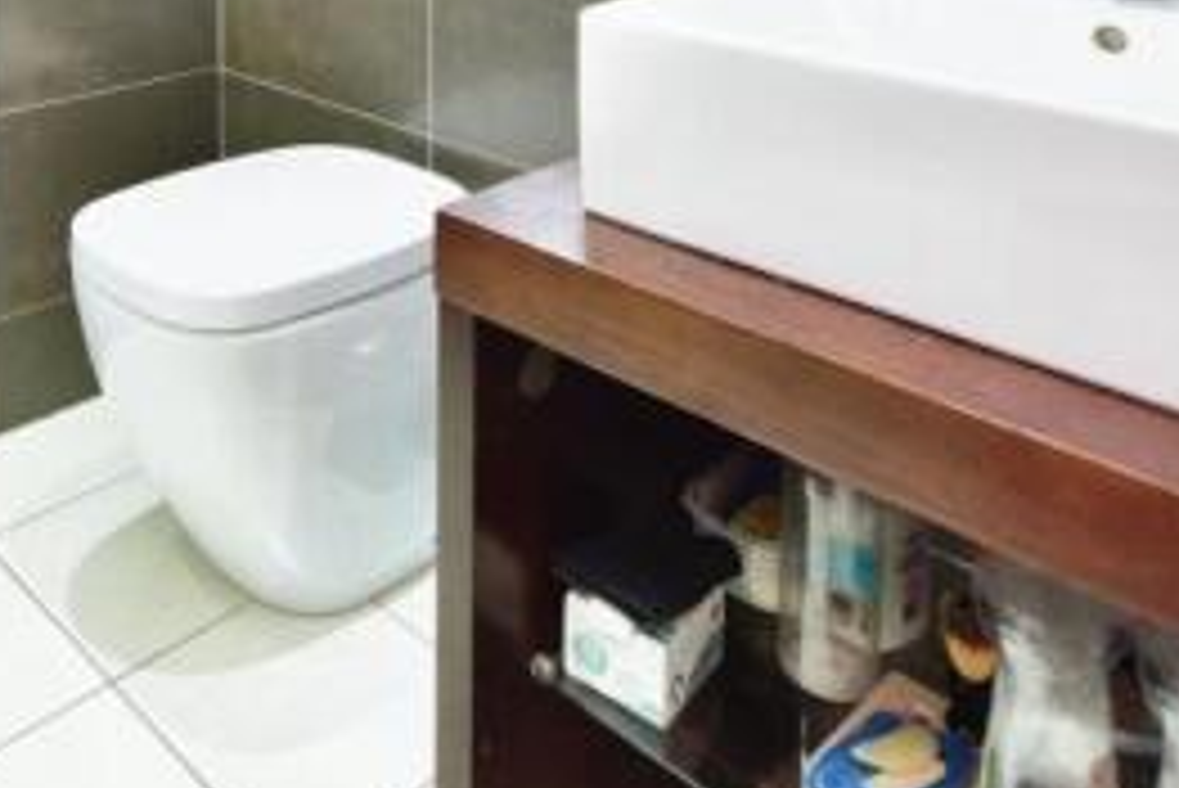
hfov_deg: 51.5
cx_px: 259
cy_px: -142
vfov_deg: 32.0
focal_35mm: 35
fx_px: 1147
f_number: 3.3
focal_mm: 14
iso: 400
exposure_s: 1/45
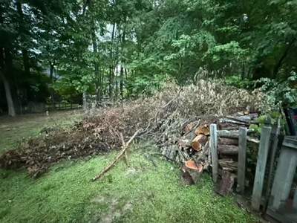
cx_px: 148
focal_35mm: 14
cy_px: 112
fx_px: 120
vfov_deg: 85.7
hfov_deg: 102.1
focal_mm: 2.22
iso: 1600
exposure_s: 1/40
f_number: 2.2
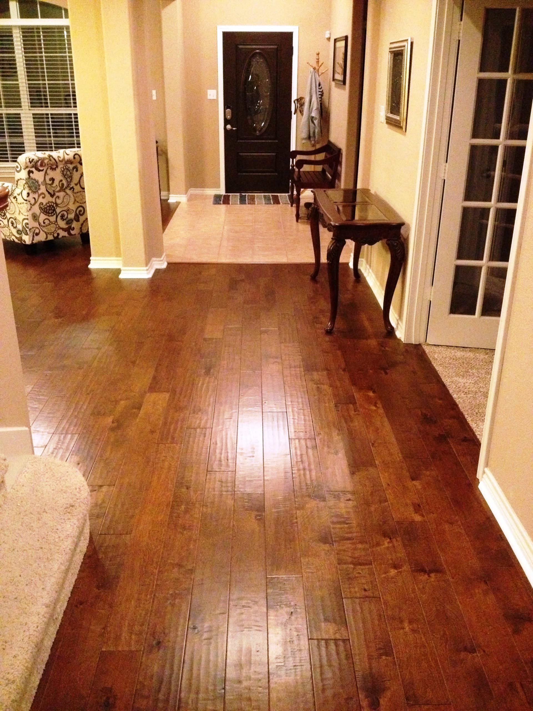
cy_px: 356
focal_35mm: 35
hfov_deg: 40.7
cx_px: 266
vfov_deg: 52.6
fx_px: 719
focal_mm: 4.28
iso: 800
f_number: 2.4
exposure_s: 1/15
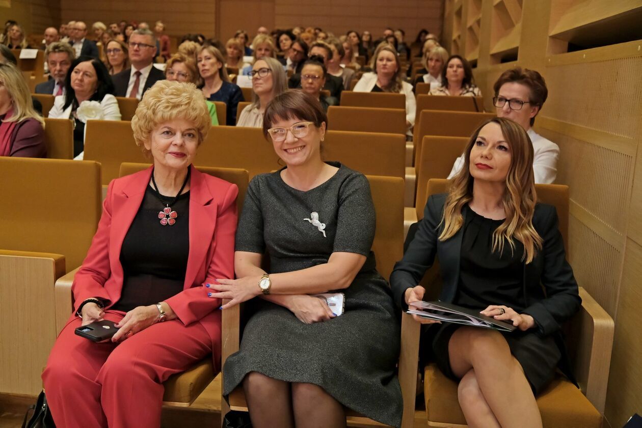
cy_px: 214
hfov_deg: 53.1
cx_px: 321
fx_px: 642
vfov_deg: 36.9
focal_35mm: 36
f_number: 2.8
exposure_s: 1/56
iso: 3200
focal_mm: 24
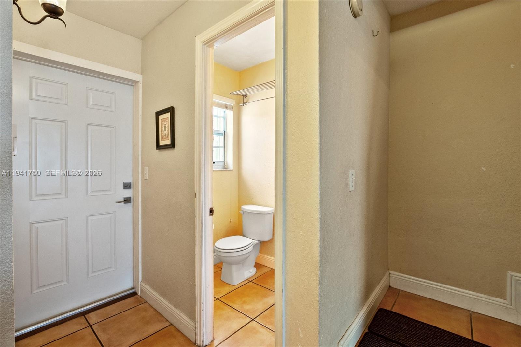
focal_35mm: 15
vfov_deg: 77.3
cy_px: 174
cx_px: 260
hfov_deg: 100.4
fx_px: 217
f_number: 8
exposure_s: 1/15
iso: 900
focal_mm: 10
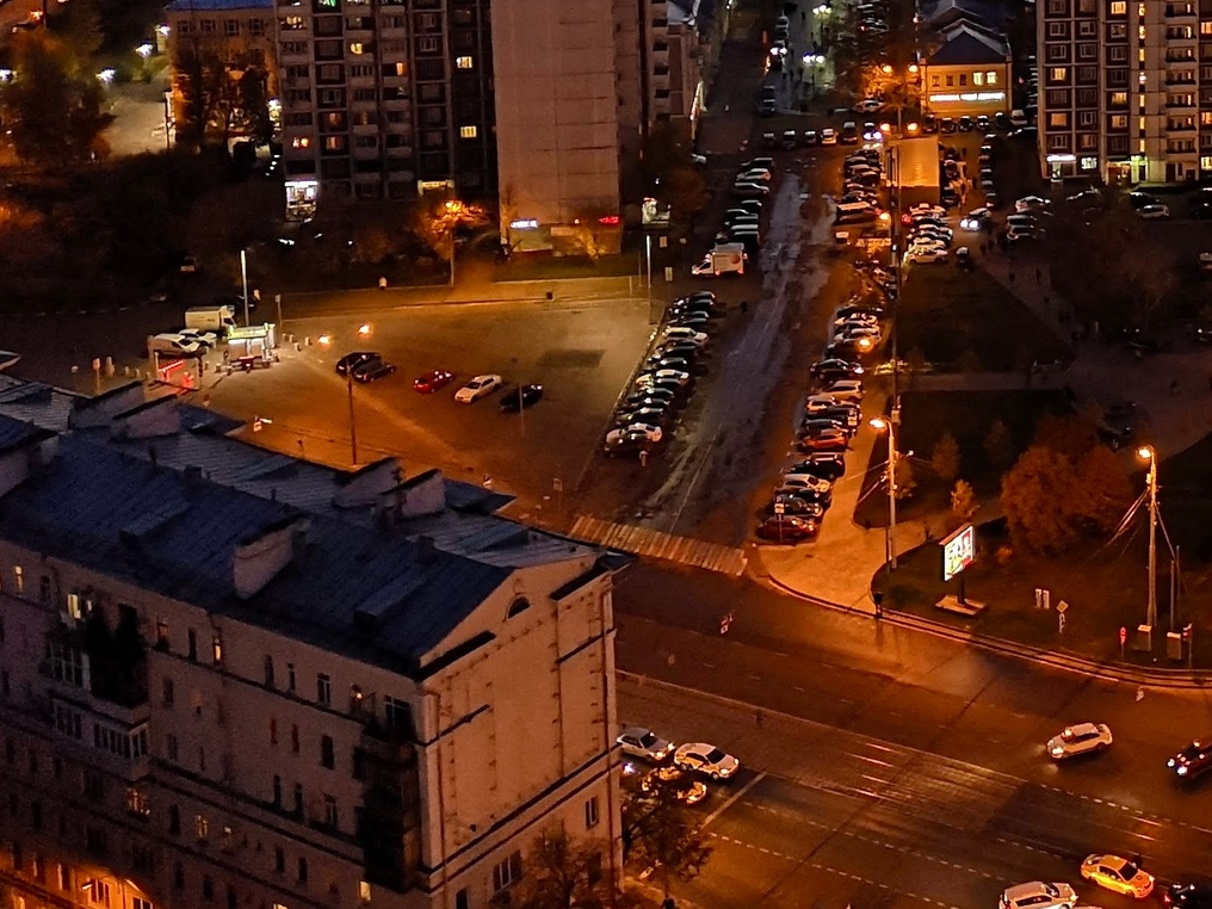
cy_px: -179
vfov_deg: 20.3
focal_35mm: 68
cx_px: 1224
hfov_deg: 26.9
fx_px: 2381
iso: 200
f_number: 1.8
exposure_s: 1/33.3
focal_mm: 3.95
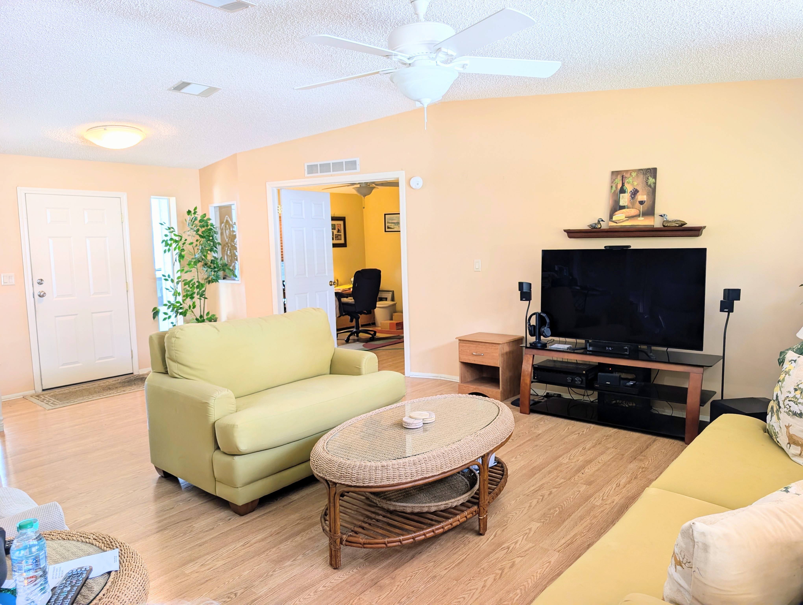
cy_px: 302
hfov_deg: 71.5
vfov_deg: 56.9
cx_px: 402
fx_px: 558
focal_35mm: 24
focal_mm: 6.9
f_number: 1.68
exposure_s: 1/60
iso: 39
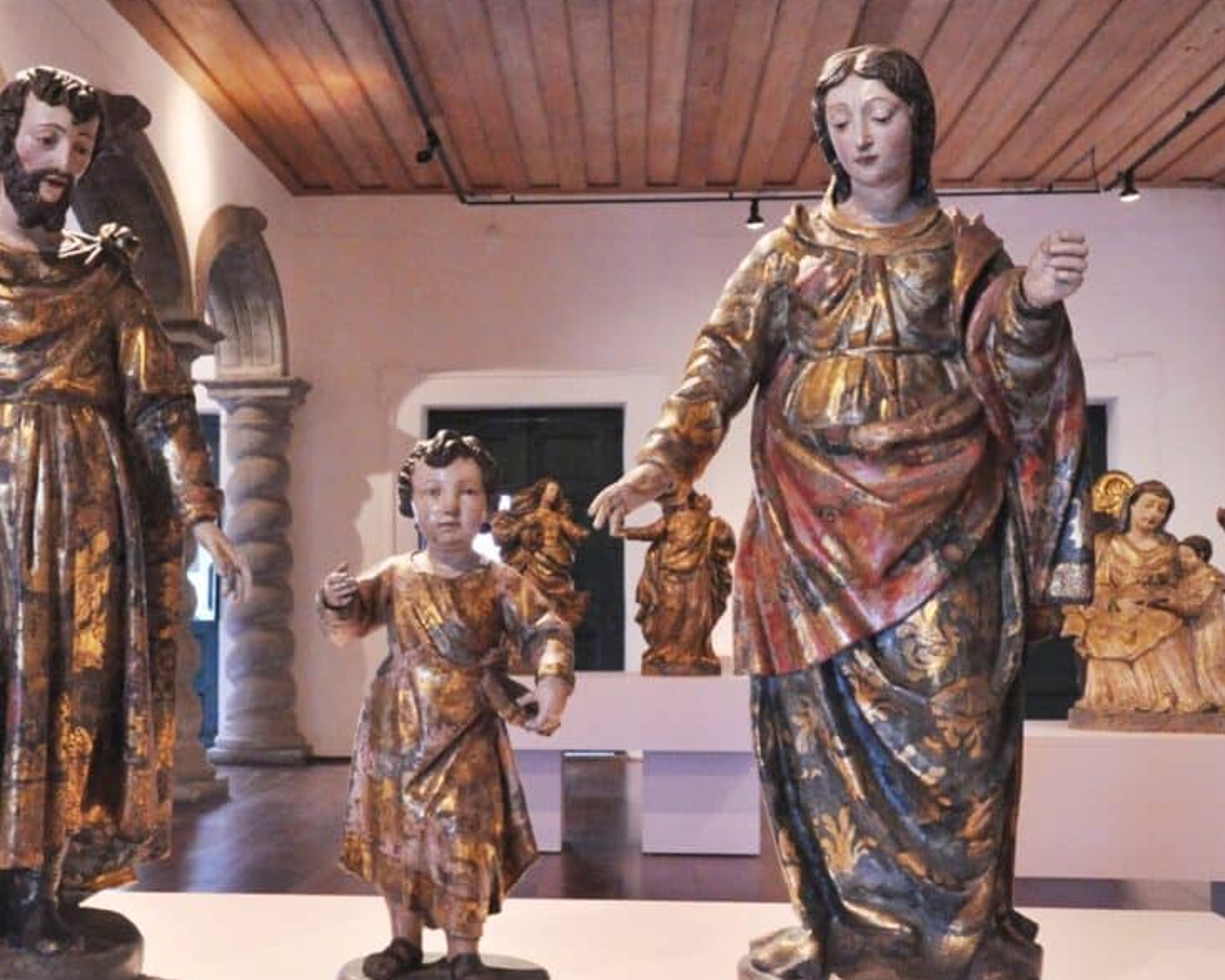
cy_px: 489
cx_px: 507
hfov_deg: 36.6
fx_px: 1849
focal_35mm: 51
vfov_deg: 29.7
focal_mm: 26
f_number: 10
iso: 2500
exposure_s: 1/20
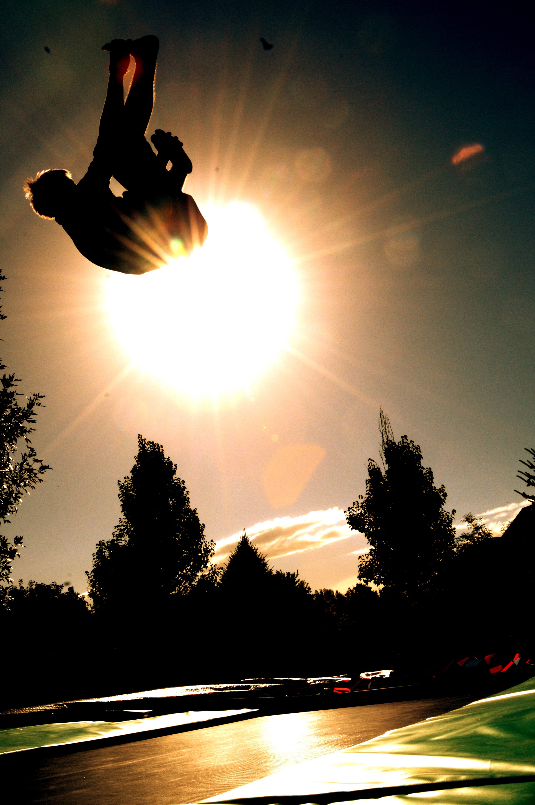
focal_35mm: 36
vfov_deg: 53.2
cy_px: 402
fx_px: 805
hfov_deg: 36.8
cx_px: 268
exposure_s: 1/800
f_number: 20
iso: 200
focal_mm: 24
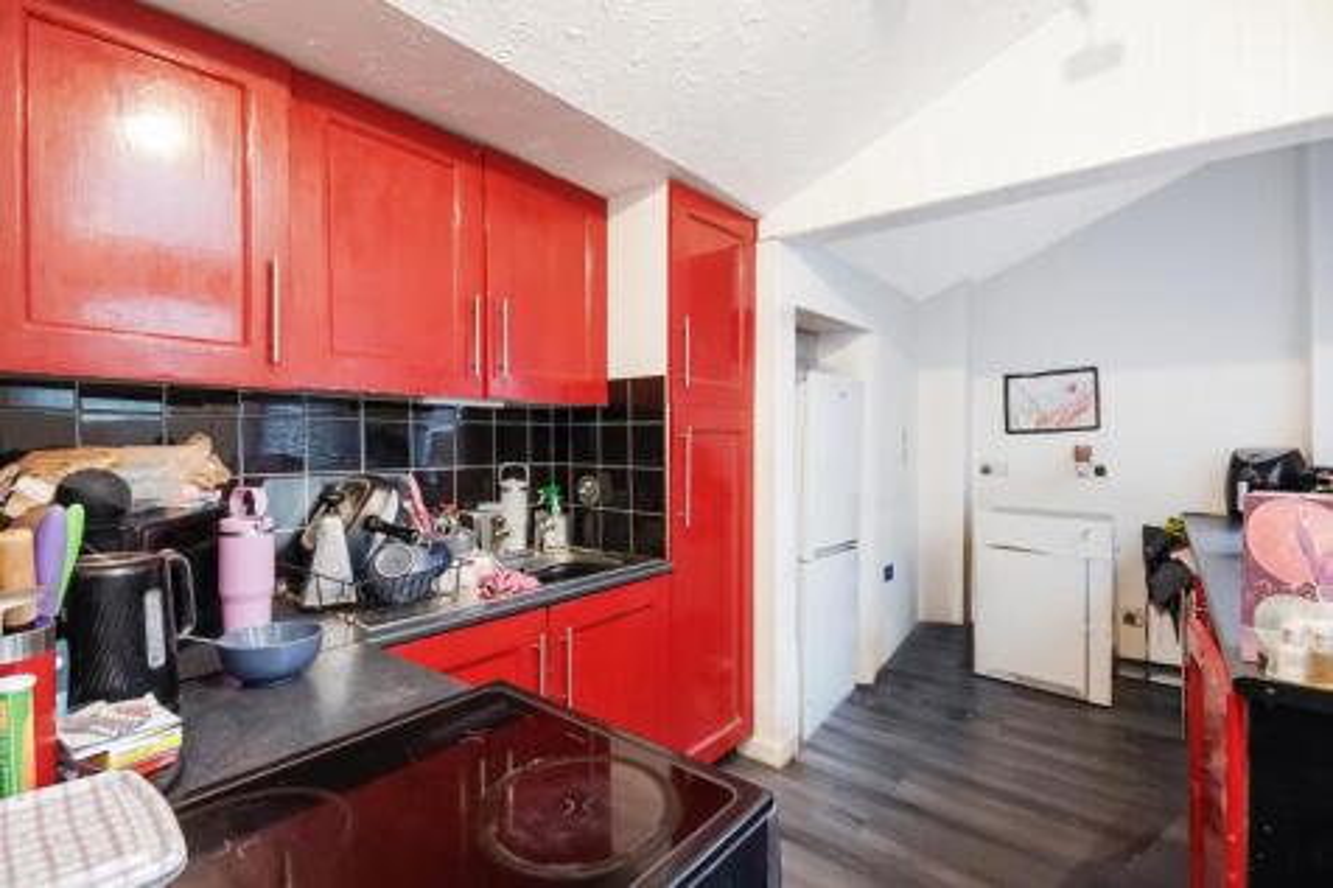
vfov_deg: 77.3
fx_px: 555
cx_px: 666
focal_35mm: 15
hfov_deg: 100.4
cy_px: 444
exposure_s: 1/8
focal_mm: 10
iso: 1000
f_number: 8
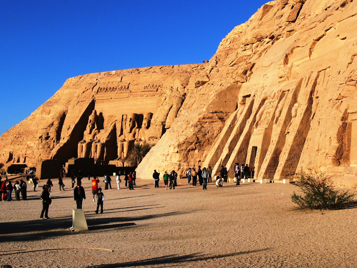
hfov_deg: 33.2
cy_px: 134
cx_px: 178
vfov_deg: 25.2
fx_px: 598
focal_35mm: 58
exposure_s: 1/500
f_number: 6.3
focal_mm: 10.2
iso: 80
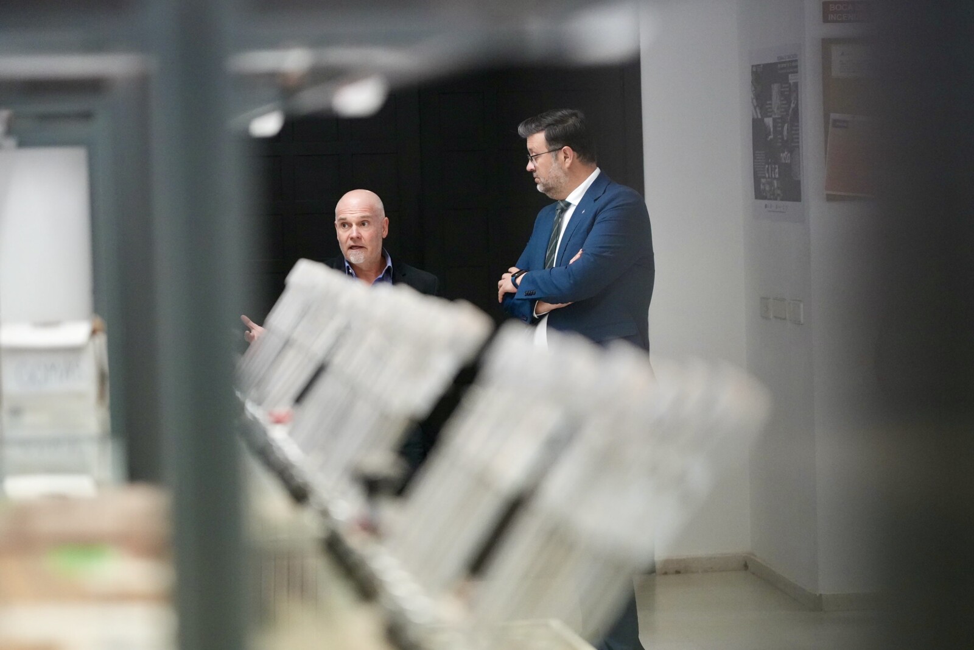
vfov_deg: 13.0
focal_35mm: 105
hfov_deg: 19.5
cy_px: 325
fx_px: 2841
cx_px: 487
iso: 5000
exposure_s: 1/200
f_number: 4
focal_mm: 105
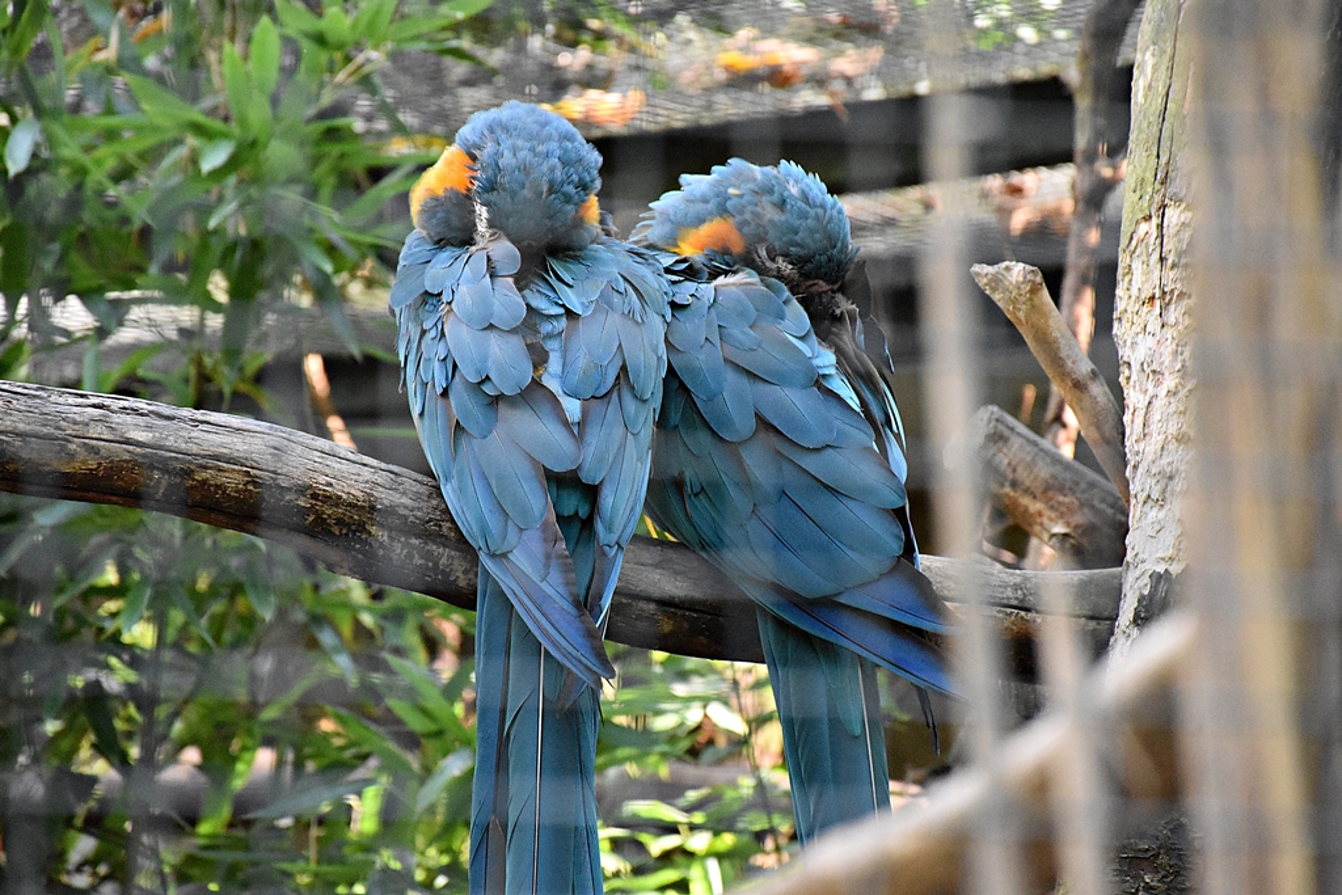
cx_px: 671
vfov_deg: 6.5
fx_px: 7829
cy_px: 448
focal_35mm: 210
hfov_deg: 9.8
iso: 5600
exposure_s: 1/500
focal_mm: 140
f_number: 5.6
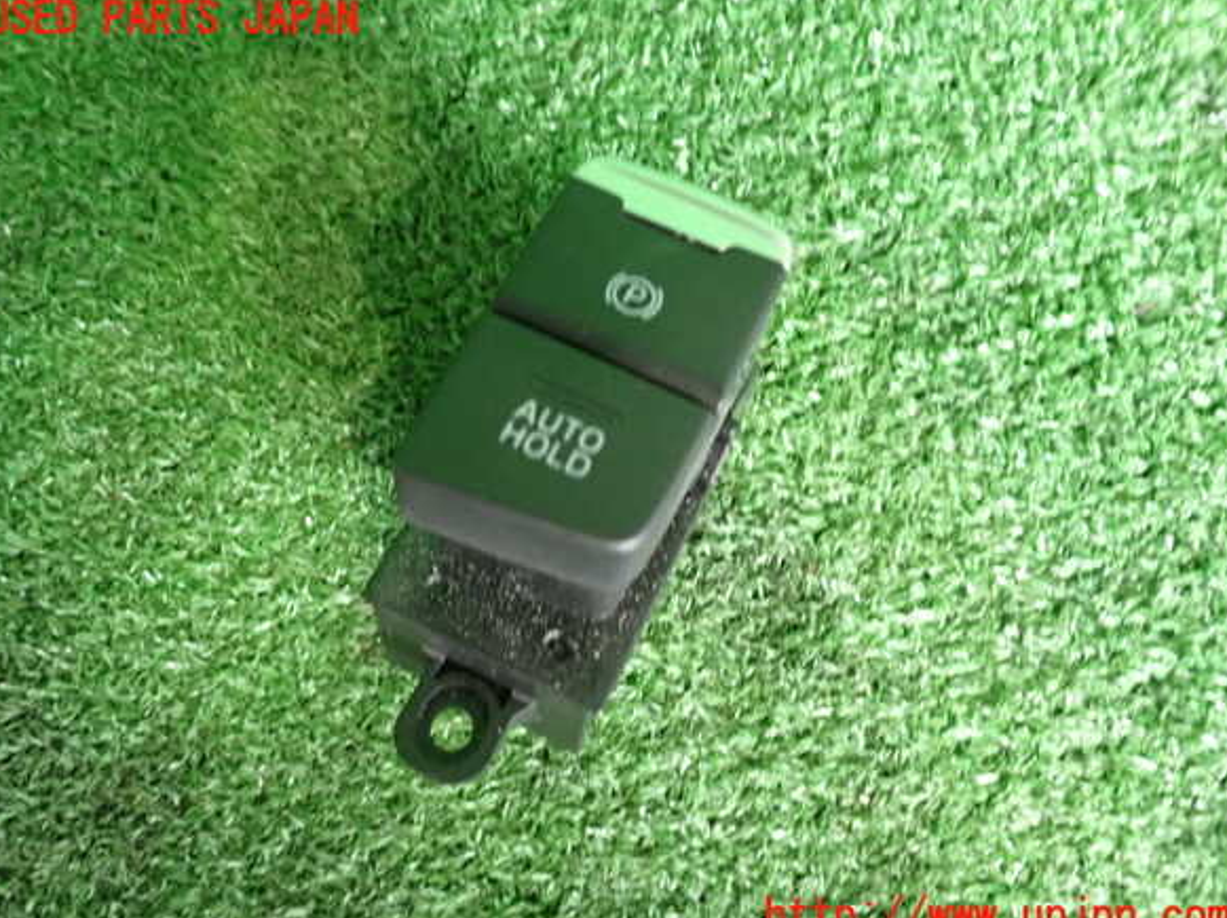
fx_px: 1098
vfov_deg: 45.4
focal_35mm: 31
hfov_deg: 58.4
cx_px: 608
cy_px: 468
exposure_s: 1/30
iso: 400
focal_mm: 5.4
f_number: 2.3
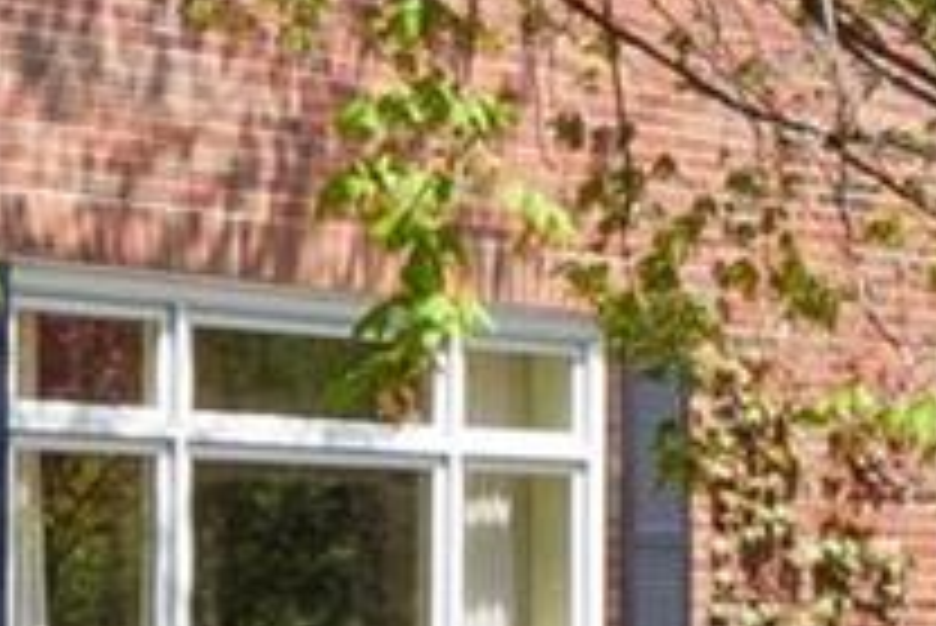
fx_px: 3200
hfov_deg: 16.6
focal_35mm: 123
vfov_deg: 11.1
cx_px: 382
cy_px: 576
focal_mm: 8
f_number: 10
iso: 400
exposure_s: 1/200
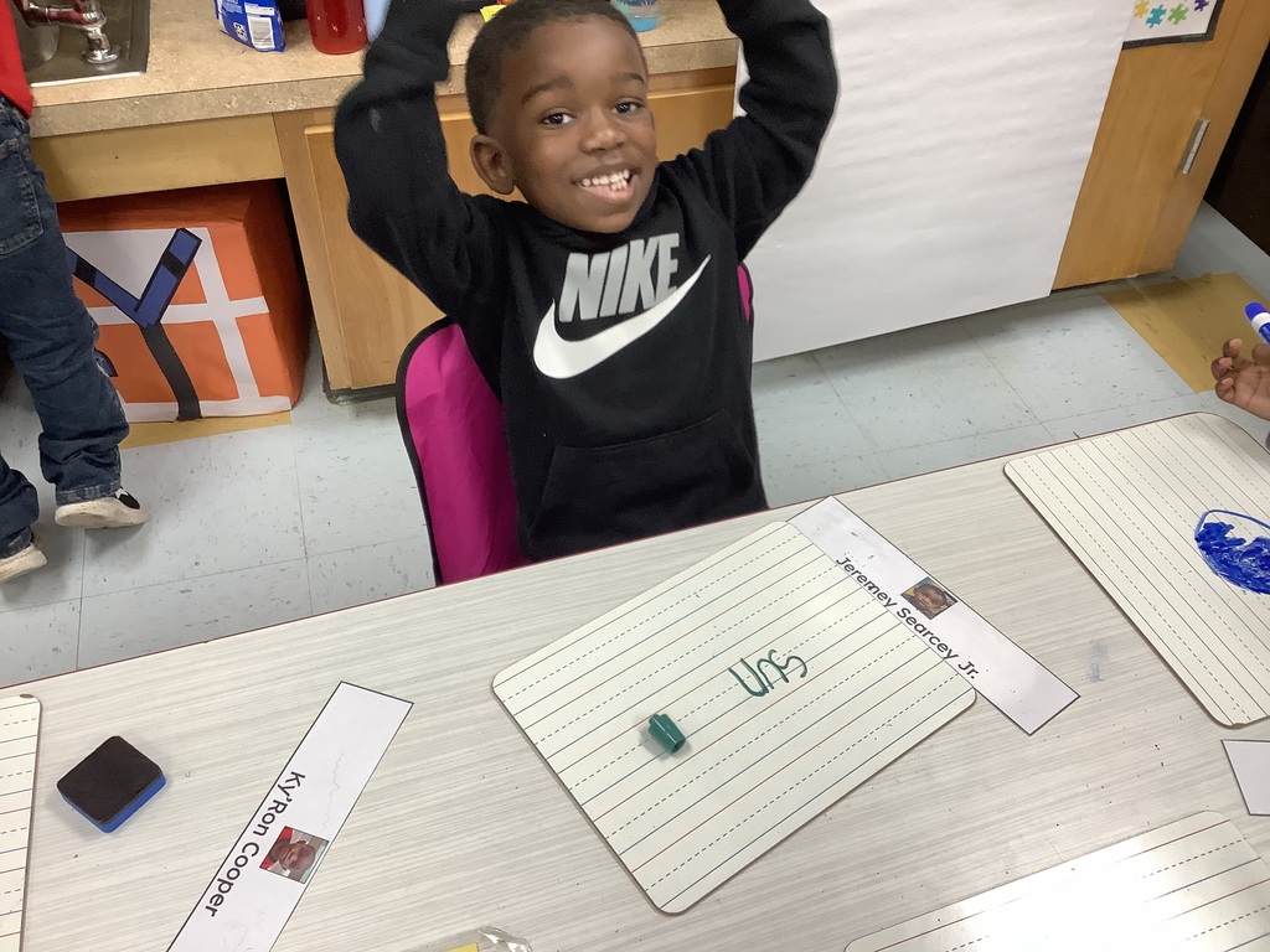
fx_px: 1137
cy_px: 476
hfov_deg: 58.4
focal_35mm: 31
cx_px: 635
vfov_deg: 45.4
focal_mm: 3.3
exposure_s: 1/60
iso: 100
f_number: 2.4
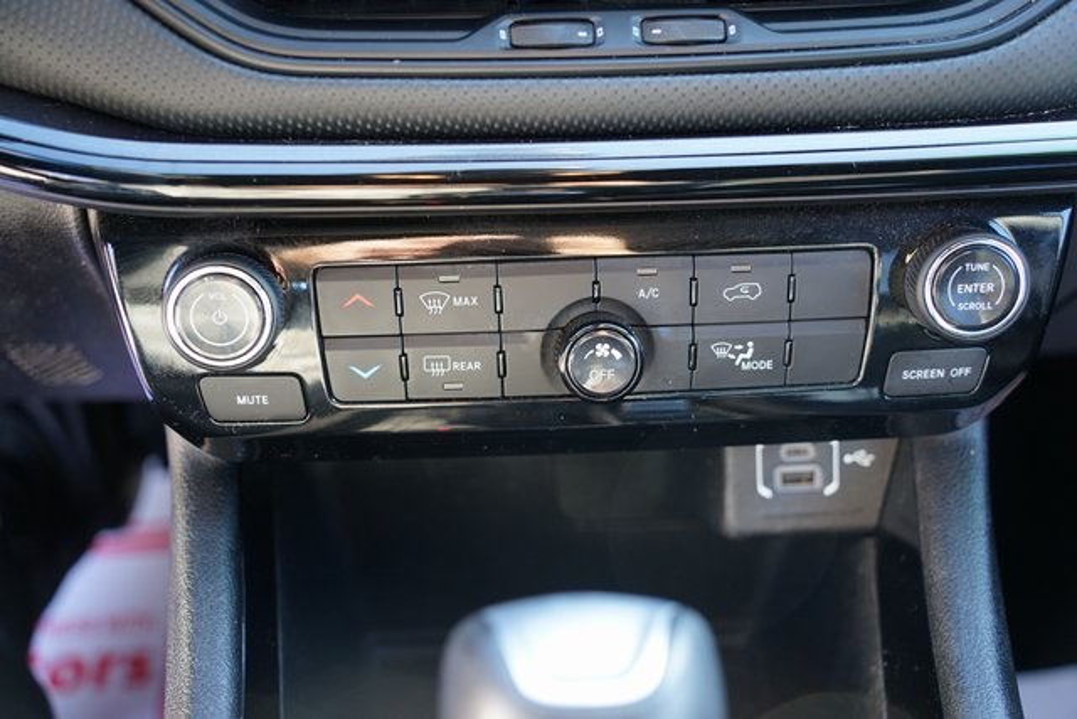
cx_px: 538
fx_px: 1287
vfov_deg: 31.2
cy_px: 360
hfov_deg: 45.4
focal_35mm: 43
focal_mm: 43
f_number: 4
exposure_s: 1/60
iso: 800
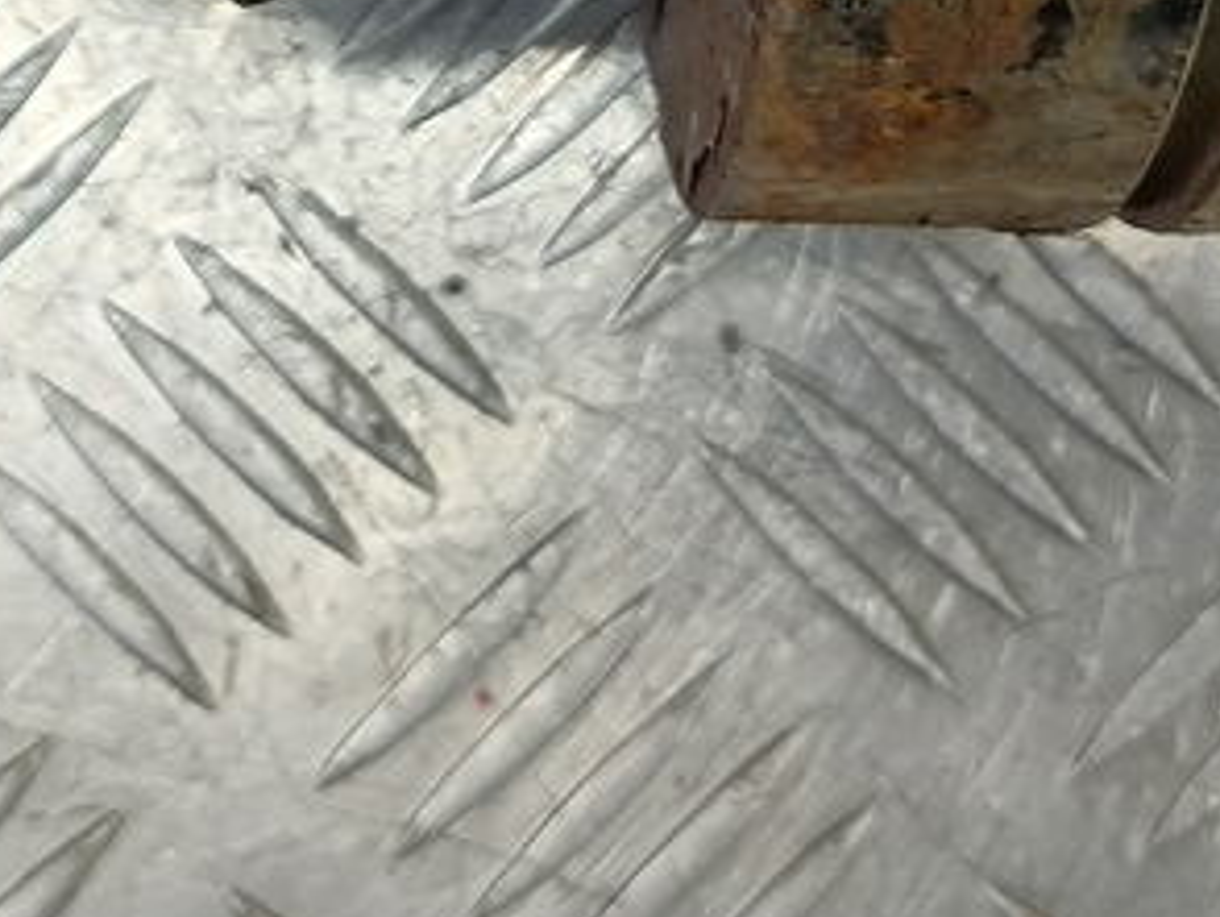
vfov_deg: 16.1
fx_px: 2822
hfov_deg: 24.4
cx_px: 672
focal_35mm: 80
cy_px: -651
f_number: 1.6
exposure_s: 1/50
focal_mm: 4.11
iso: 118
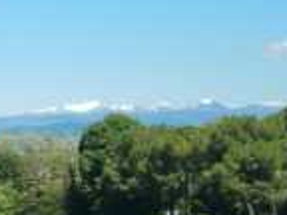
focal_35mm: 169
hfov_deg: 11.1
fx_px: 1401
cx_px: -183
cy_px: 14
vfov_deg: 8.7
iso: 100
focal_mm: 6.66
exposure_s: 1/250
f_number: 8.9
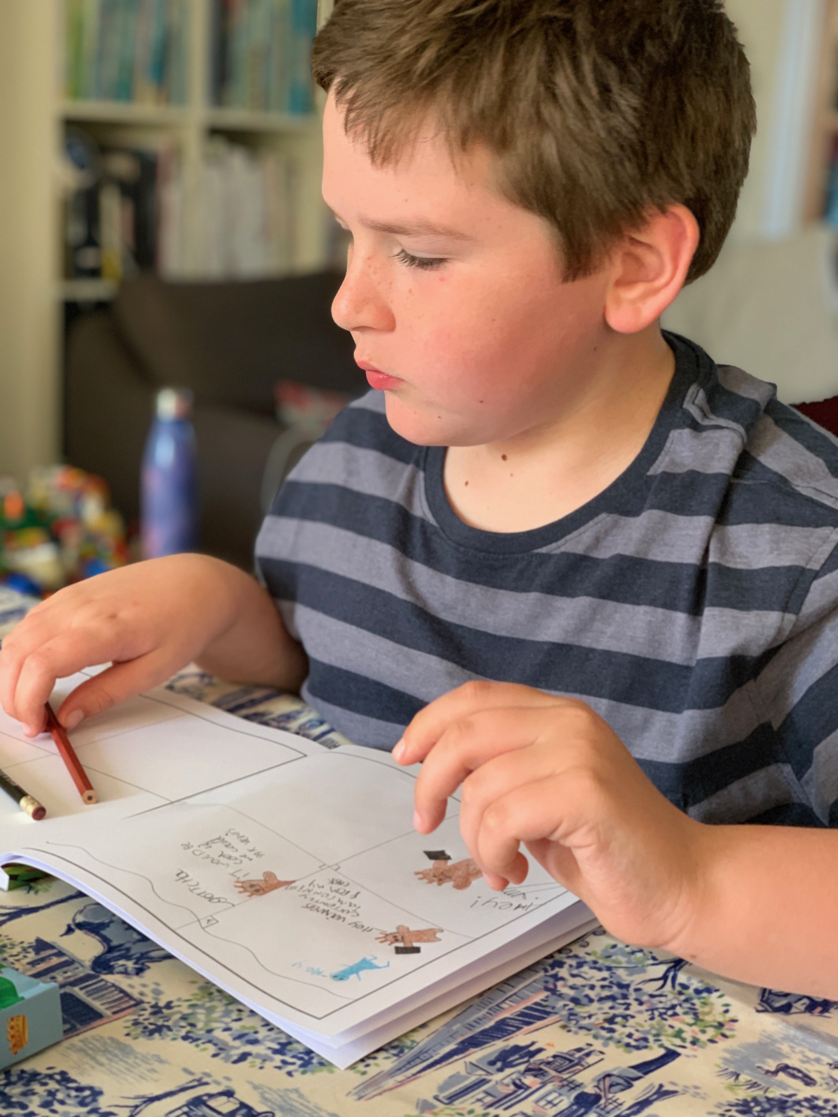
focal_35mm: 52
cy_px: 558
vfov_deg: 36.8
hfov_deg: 28.0
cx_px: 419
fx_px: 1678
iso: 125
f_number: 2.4
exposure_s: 1/62
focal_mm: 6
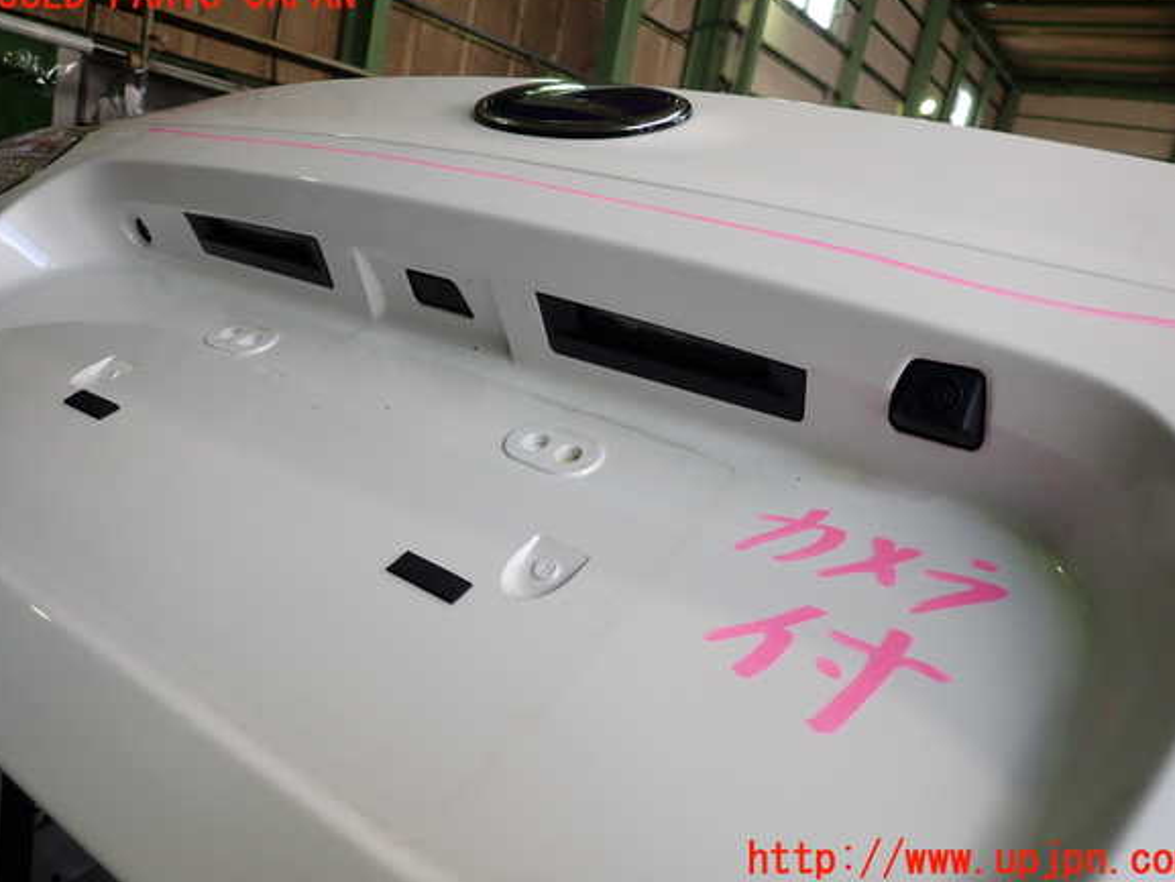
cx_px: 597
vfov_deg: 53.1
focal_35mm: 26
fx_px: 883
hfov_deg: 67.3
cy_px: 428
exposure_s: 1/125
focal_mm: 4.5
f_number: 2
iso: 100
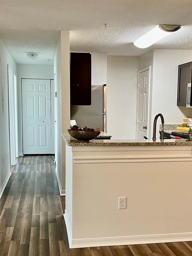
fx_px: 303
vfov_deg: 45.6
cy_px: 146
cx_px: 92
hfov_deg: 35.1
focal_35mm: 41
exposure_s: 1/60
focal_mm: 5.1
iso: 80
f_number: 1.6
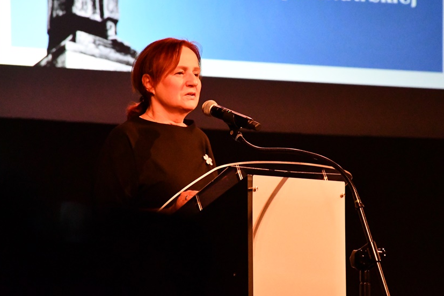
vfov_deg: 5.4
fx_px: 3132
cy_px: 122
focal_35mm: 254
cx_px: 253
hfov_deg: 8.1
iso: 12800
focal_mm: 140
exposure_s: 1/160
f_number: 5.6
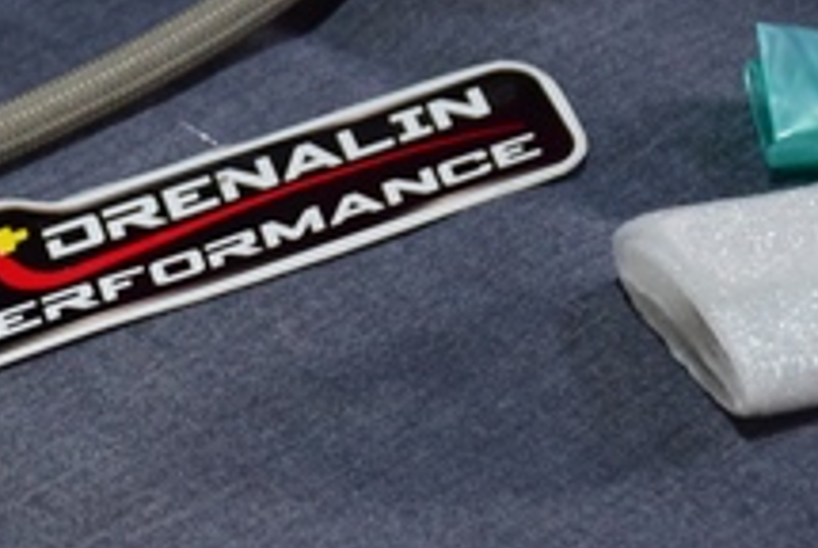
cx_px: -301
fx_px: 6348
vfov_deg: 4.9
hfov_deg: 7.3
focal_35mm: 279
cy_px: 234
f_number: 3.8
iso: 1250
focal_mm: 50
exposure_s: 1/30
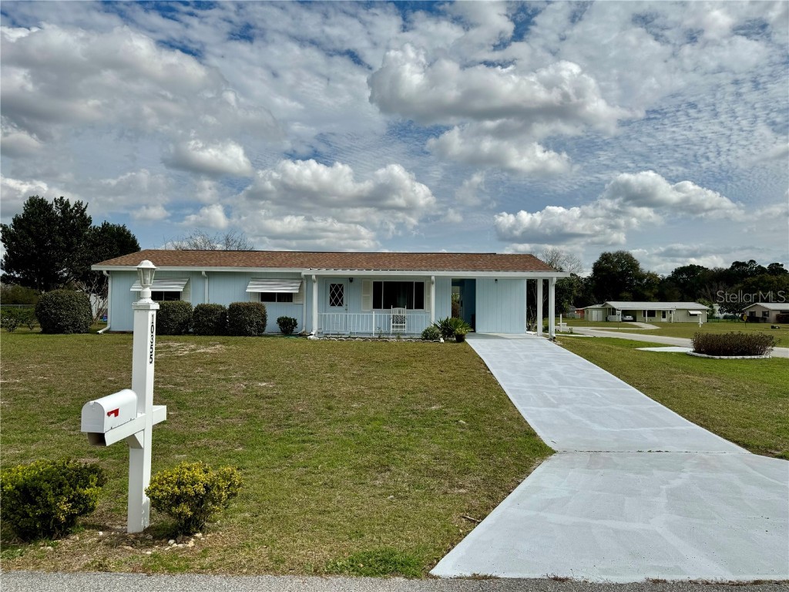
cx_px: 394
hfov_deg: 71.6
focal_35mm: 24
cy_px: 296
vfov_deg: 56.8
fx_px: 547
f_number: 1.78
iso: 80
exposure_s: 1/10417
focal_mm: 6.86
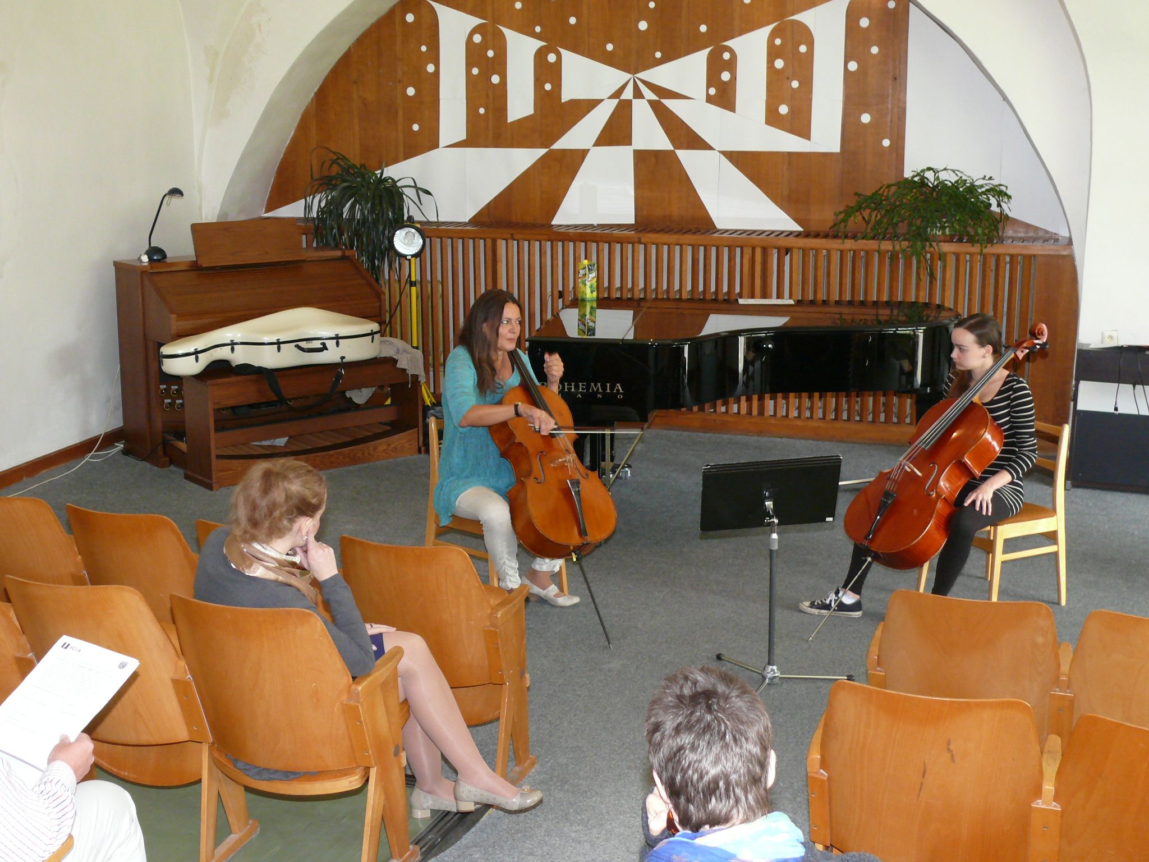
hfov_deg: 41.2
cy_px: 431
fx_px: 1527
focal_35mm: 46
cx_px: 574
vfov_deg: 31.5
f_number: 2.8
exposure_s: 1/30
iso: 200
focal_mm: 8.7
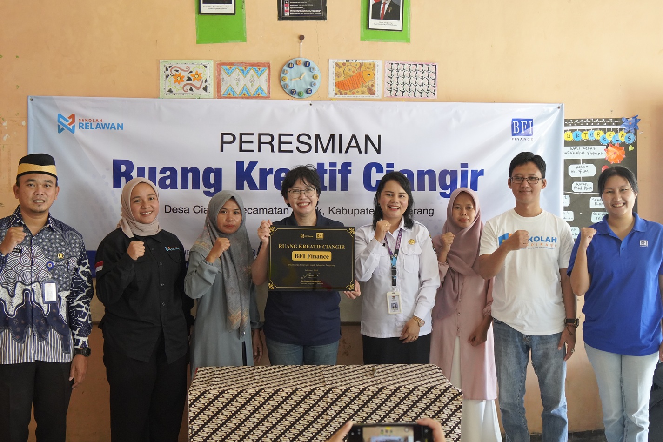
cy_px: 221
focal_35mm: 42
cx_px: 332
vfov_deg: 31.9
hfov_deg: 46.4
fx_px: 773
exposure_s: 1/160
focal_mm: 28
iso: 2000
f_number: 4
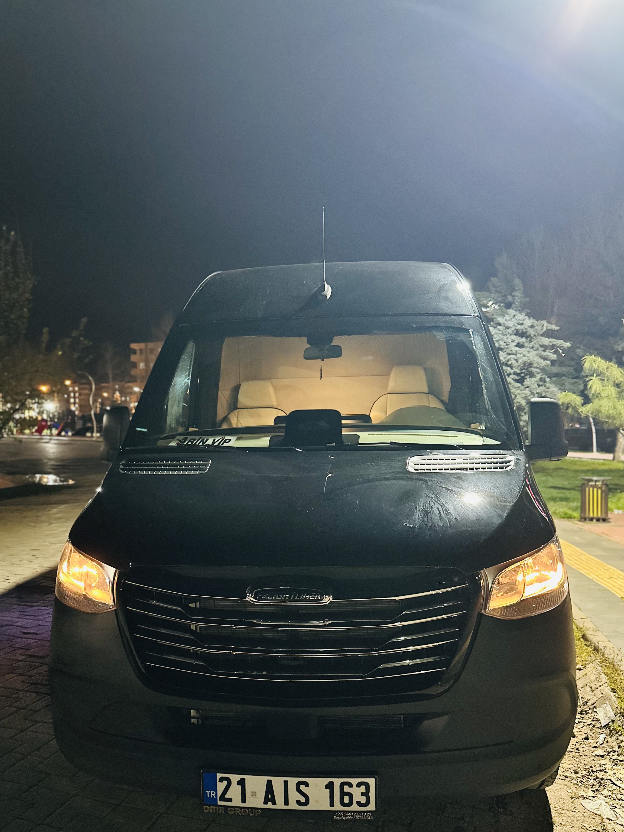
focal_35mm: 27
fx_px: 649
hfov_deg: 51.4
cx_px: 311
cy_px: 462
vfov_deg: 65.1
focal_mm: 6.86
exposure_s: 1/33
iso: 1000
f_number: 1.78
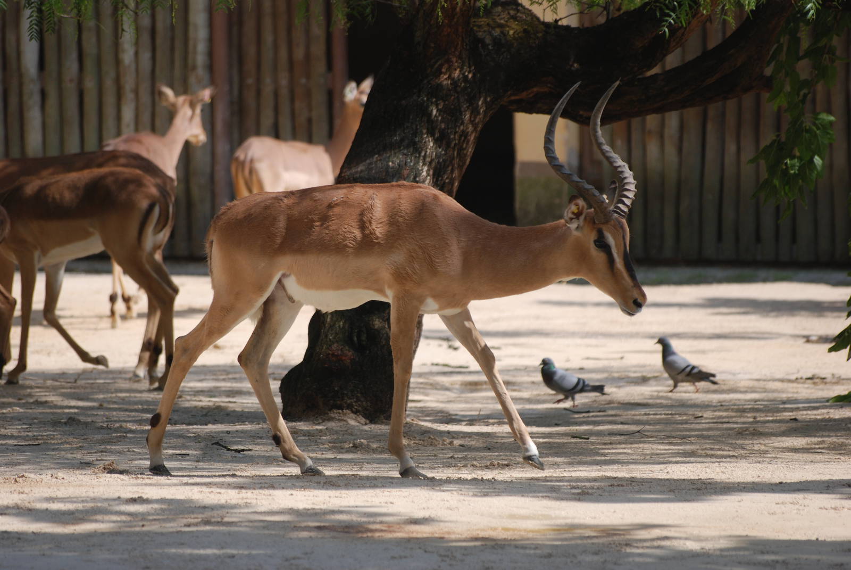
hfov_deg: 6.2
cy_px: 285
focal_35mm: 330
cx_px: 426
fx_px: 7810
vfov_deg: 4.2
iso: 200
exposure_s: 1/640
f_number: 5.3
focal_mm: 220
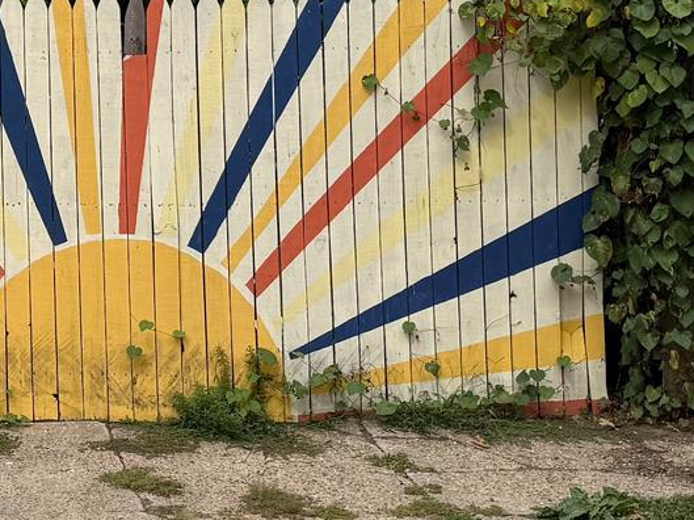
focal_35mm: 93
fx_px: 1863
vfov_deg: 15.5
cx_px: -159
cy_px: -47
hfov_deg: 19.7
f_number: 1.78
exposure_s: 1/4405
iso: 80
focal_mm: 6.76
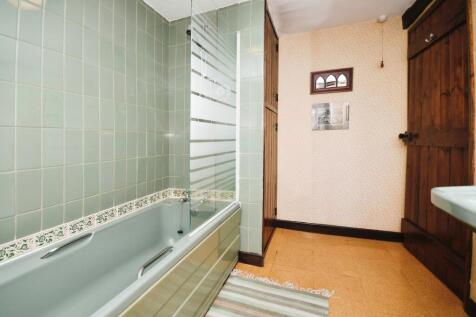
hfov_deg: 100.4
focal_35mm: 15
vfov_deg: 77.3
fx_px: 198
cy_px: 158
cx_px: 238
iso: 400
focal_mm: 10
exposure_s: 1/50
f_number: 8
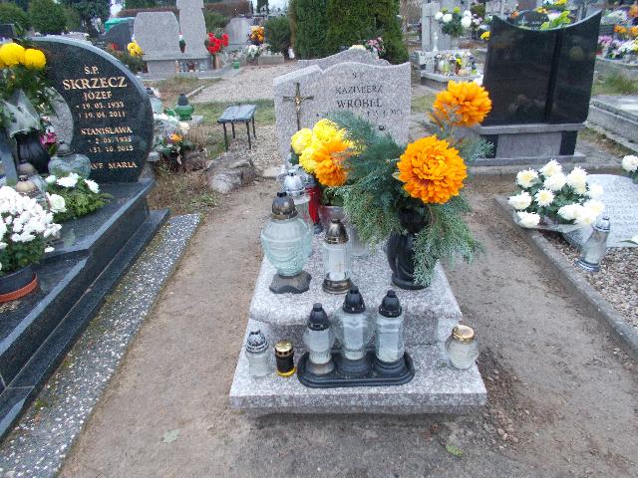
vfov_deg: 53.1
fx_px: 479
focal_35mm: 26
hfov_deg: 67.3
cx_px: 319
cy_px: 239
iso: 200
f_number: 3.2
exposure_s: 1/20
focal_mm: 4.6
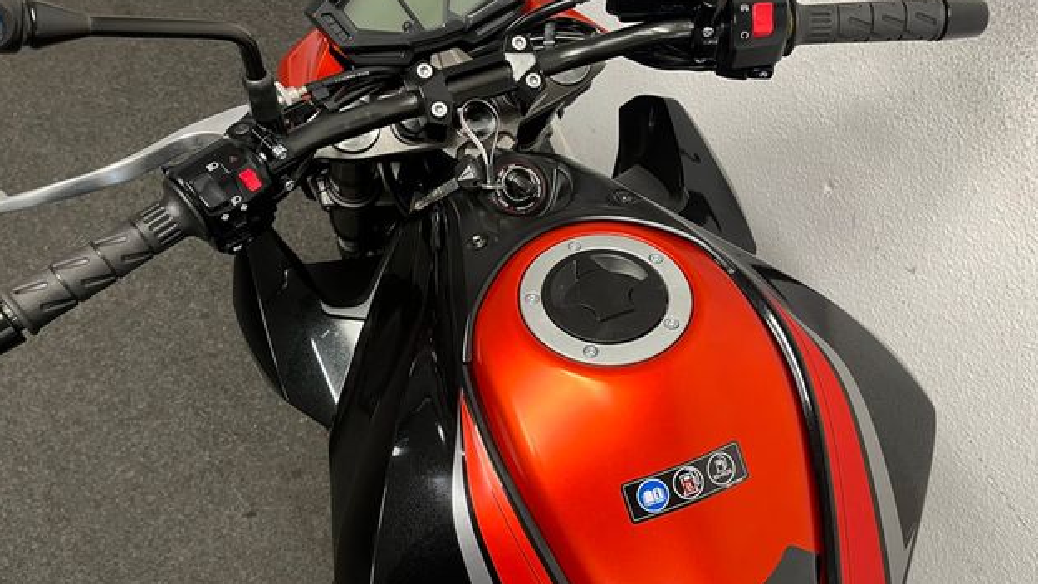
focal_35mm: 29
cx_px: 515
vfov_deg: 40.2
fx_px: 798
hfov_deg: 66.0
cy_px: 272
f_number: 1.6
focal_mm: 5.1
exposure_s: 1/50
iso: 160
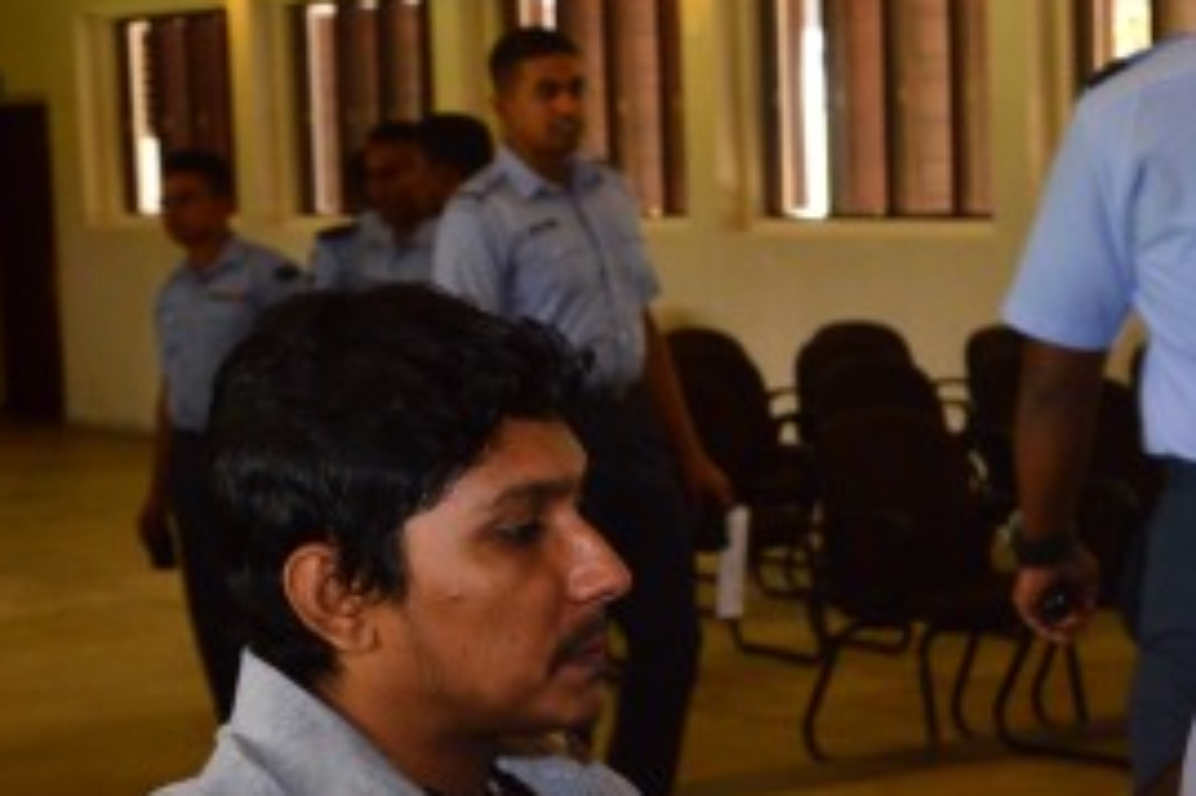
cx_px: 1152
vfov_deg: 12.7
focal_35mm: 107
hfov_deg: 18.7
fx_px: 3552
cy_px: 654
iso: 400
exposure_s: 1/60
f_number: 5.6
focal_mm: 32
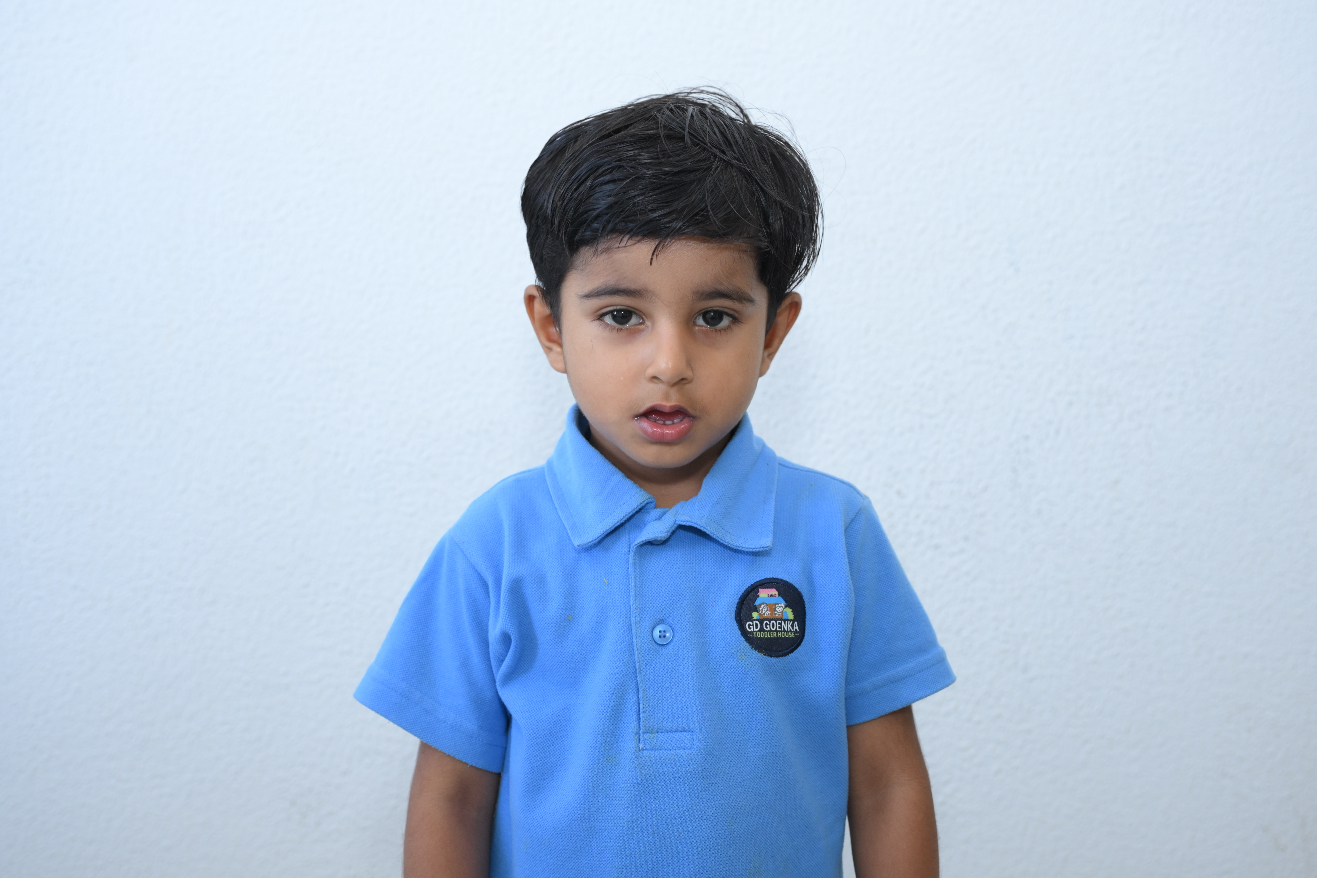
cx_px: 658
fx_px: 1610
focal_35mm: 44
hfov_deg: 44.5
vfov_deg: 30.5
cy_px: 439
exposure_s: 1/160
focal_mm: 44
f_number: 4.5
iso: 800
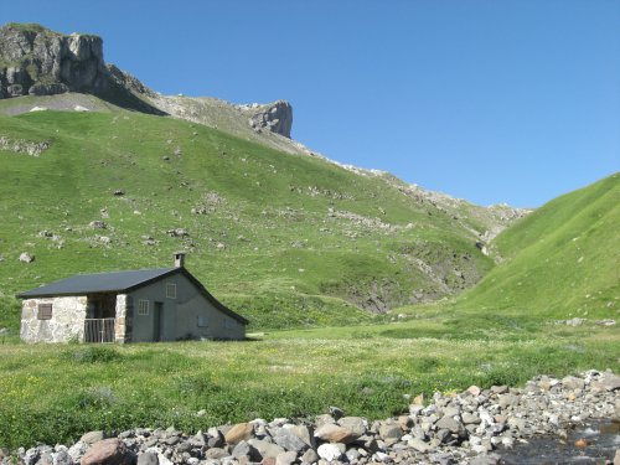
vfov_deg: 37.7
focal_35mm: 38
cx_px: 310
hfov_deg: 49.0
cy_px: 232
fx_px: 681
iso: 80
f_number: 4
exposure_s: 1/500
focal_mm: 7.9
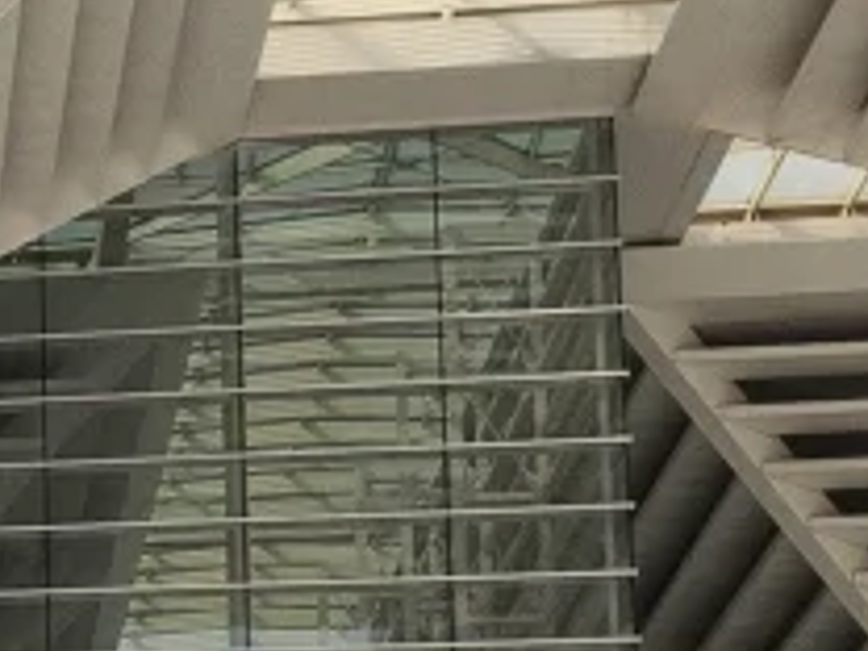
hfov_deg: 10.0
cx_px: -1423
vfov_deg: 8.7
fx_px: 4162
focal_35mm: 166
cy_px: 1035
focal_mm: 5.59
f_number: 1.8
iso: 50
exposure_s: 1/3072
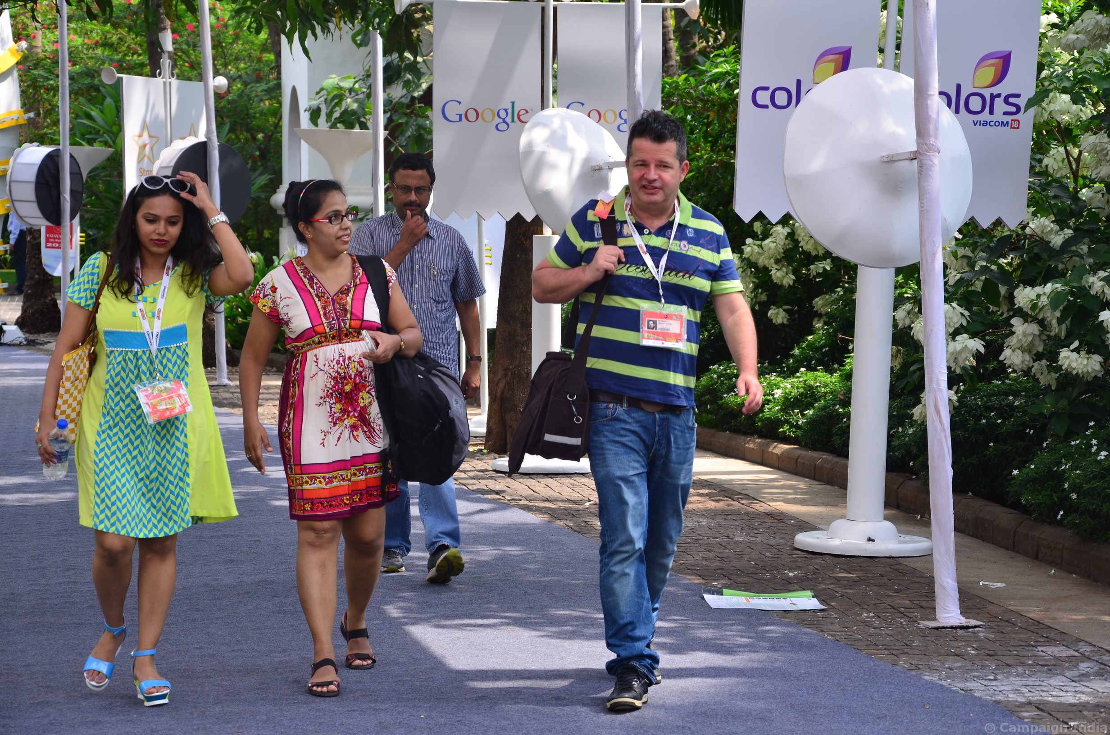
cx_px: 555
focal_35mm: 99
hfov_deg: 20.7
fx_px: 3046
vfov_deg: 13.8
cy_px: 368
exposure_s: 1/125
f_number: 5.6
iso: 100
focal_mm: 66
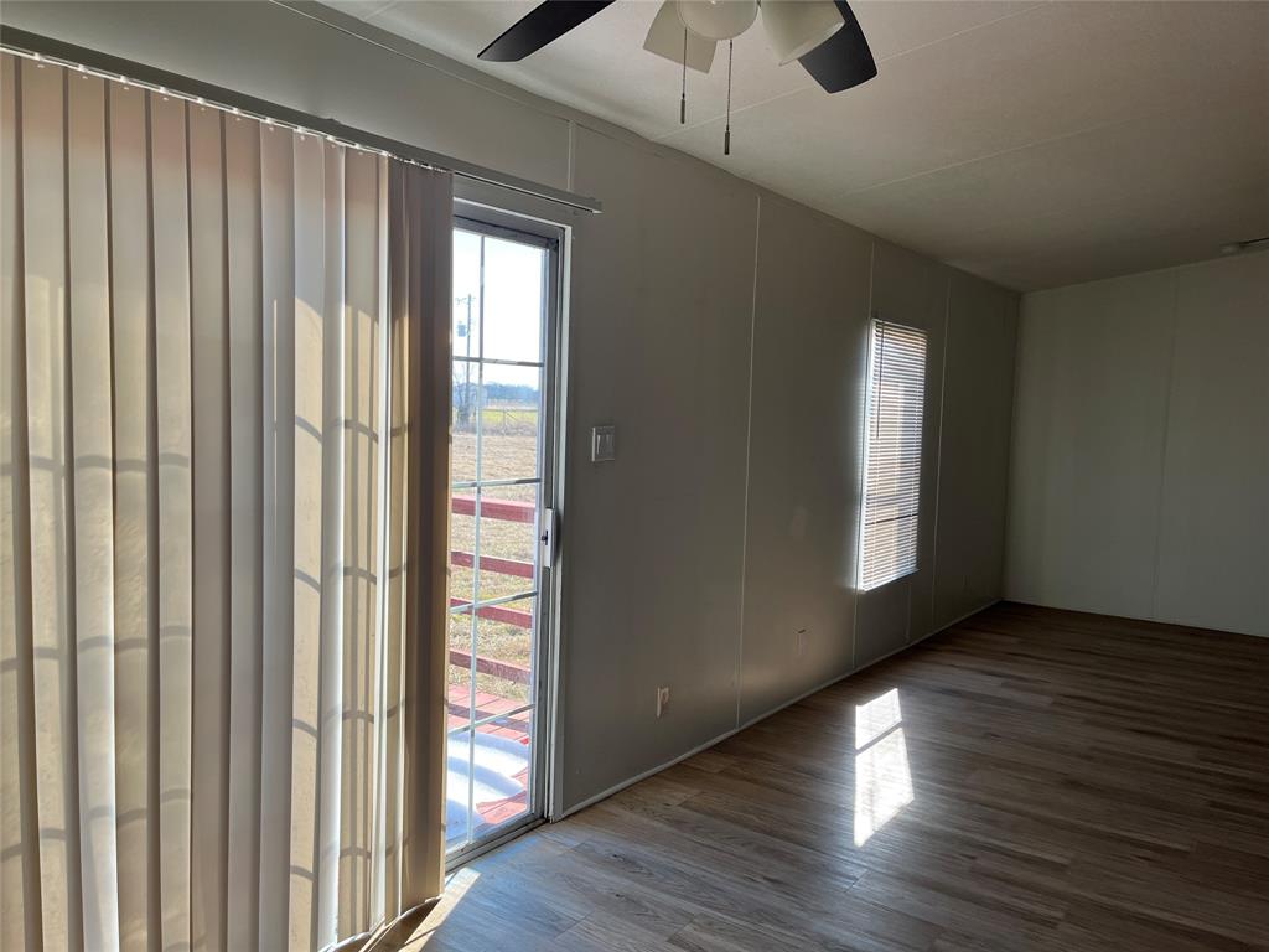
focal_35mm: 26
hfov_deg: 67.3
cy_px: 476
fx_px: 953
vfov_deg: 53.1
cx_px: 634
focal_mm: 5.1
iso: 50
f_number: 1.6
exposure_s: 1/478
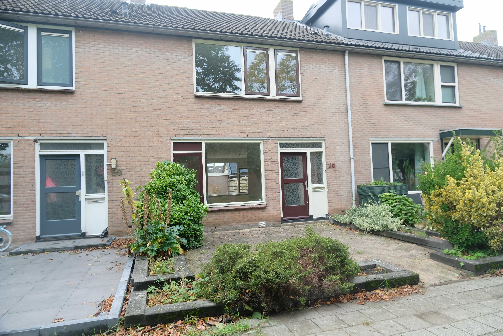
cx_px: 252
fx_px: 321
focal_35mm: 23
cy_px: 168
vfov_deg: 55.1
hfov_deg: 76.1
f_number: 4
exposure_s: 1/220
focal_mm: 15.2
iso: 400
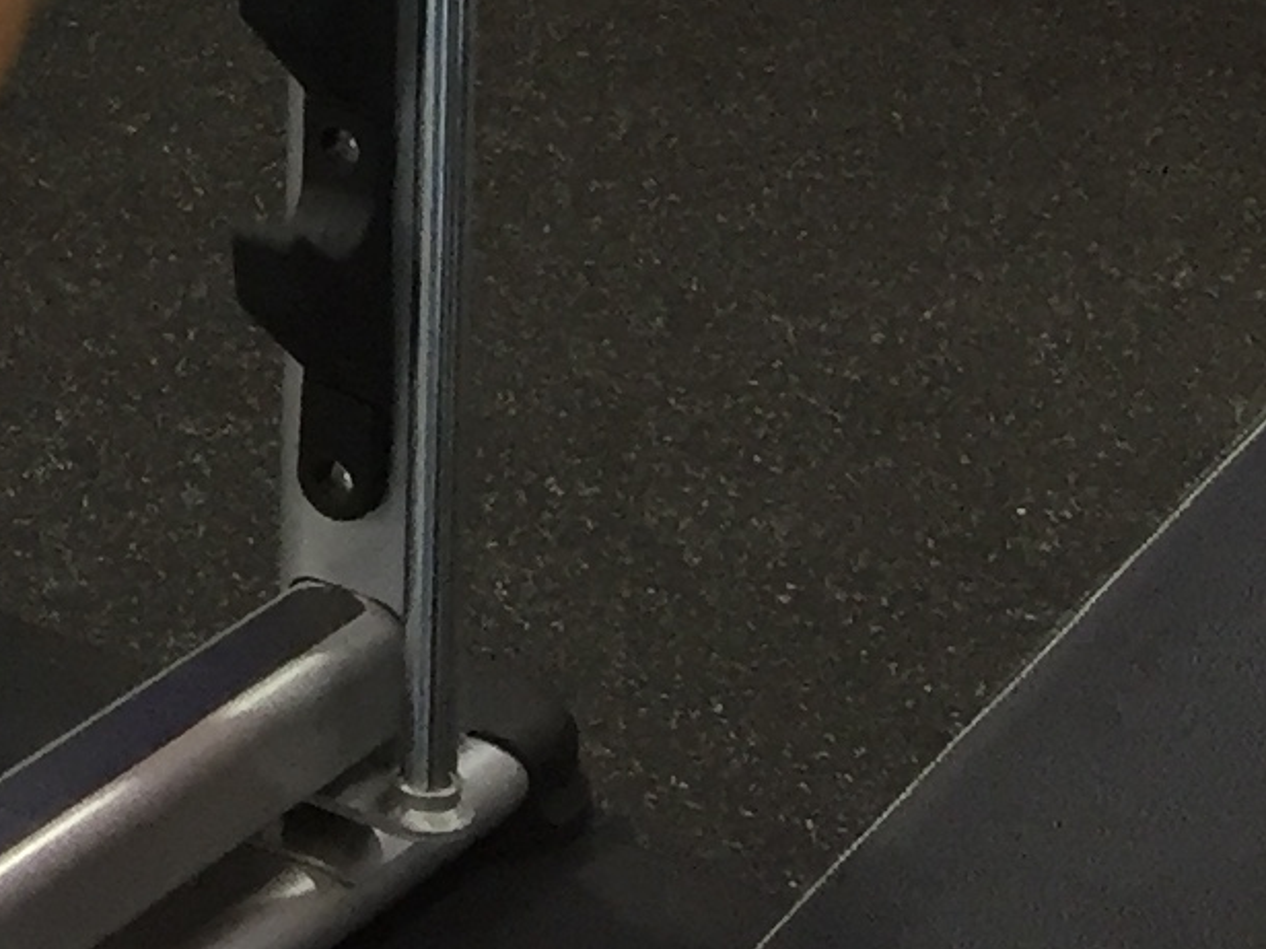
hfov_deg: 11.6
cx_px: -1184
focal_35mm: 154
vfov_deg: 8.9
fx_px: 5631
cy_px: -1159
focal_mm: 4.15
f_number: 2.2
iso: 80
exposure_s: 1/30
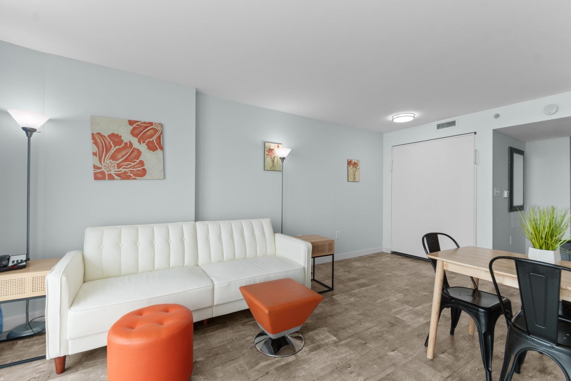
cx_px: 286
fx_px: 238
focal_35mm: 15
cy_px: 190
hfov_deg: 100.4
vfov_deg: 77.3
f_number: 4.5
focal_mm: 10
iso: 100
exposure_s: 1/5
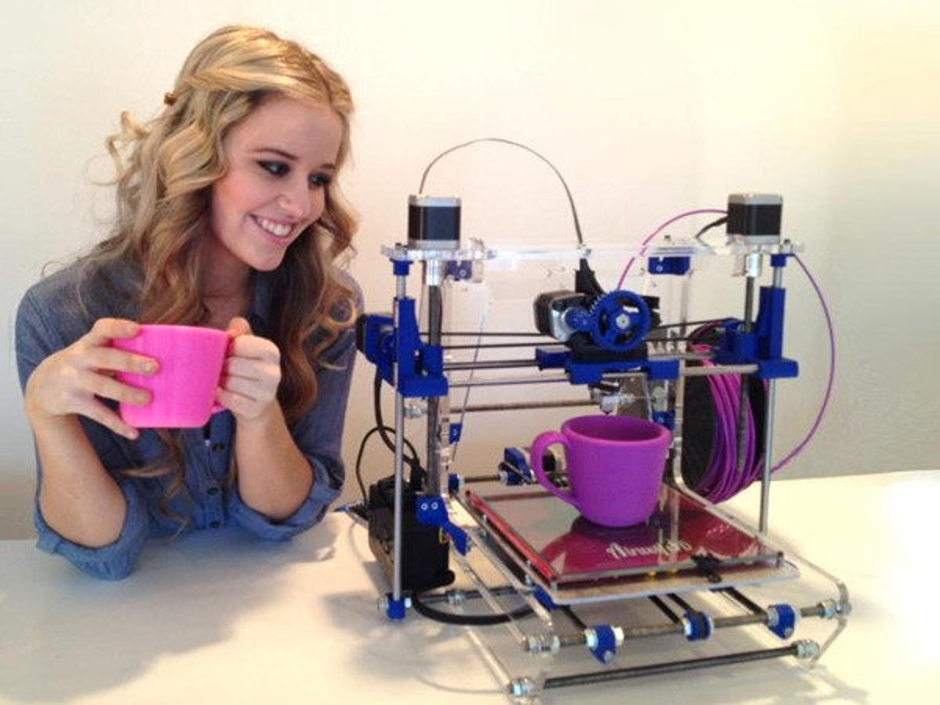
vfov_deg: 40.7
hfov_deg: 52.6
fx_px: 950
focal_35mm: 35
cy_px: 352
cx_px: 470
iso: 64
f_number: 2.4
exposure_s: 1/20
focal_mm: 4.28
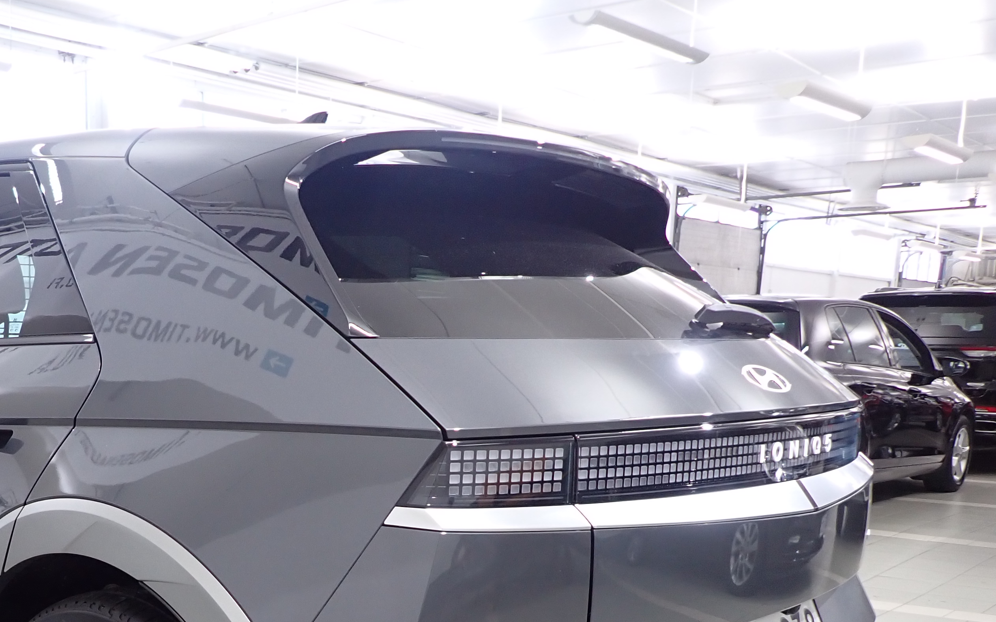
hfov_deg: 45.4
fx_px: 1140
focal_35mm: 42
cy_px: 567
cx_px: 240
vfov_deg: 29.2
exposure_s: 1/40
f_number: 2
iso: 200
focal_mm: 4.5
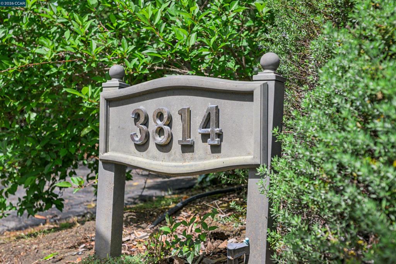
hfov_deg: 43.6
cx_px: 198
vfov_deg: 29.9
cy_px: 132
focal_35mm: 45
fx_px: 495
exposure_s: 1/3200
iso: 400
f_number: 4
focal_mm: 30
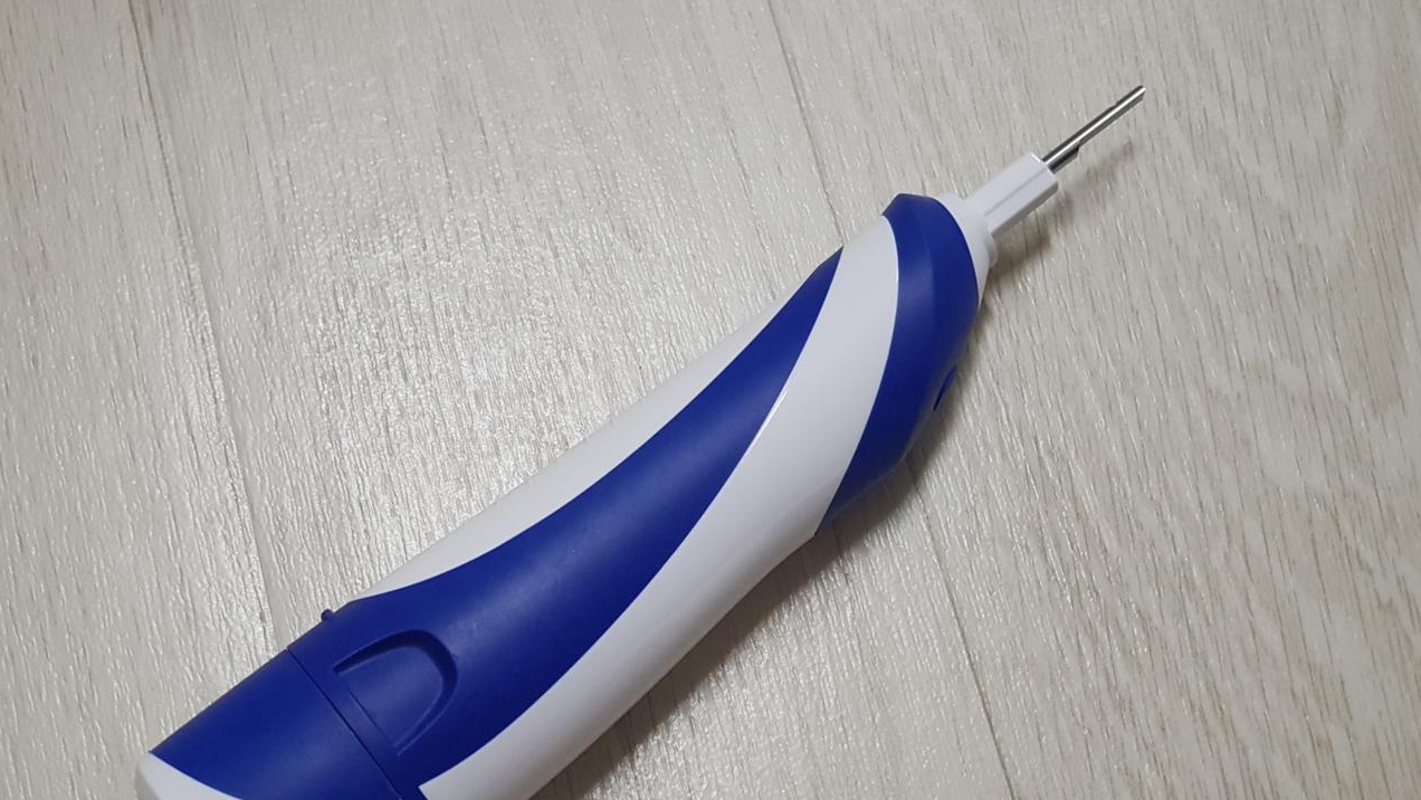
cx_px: 708
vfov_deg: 21.1
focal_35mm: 57
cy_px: 485
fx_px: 2148
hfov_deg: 36.6
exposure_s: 1/30
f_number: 2.4
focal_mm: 6
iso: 200
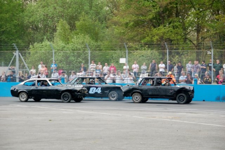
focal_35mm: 117
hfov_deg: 17.5
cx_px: 112
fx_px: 731
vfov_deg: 11.7
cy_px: 75
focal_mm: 78
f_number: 5.6
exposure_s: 1/500
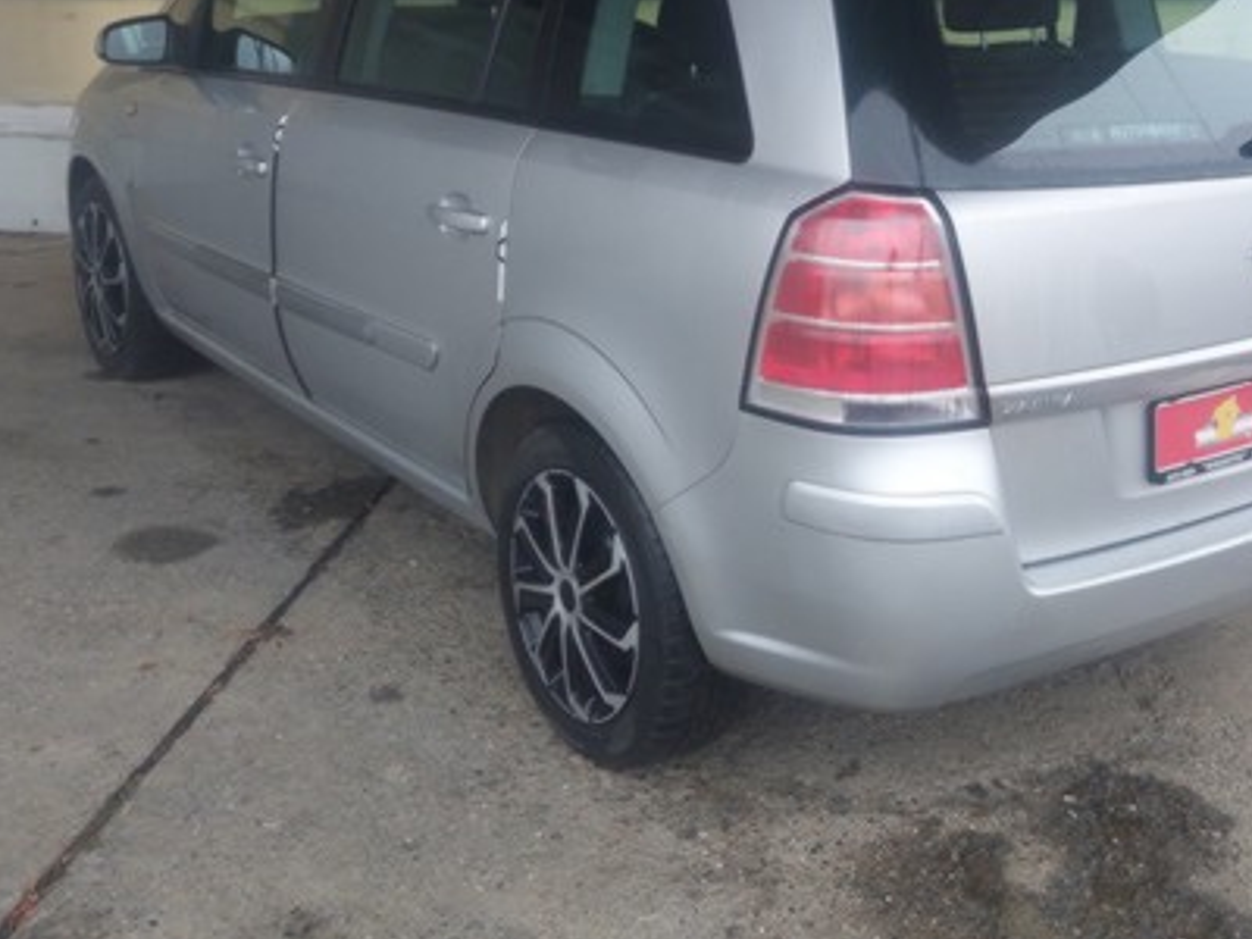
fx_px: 1808
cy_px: 225
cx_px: 839
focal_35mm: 50
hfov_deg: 37.8
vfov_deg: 28.6
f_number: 1.8
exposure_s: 1/100
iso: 80
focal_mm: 5.23
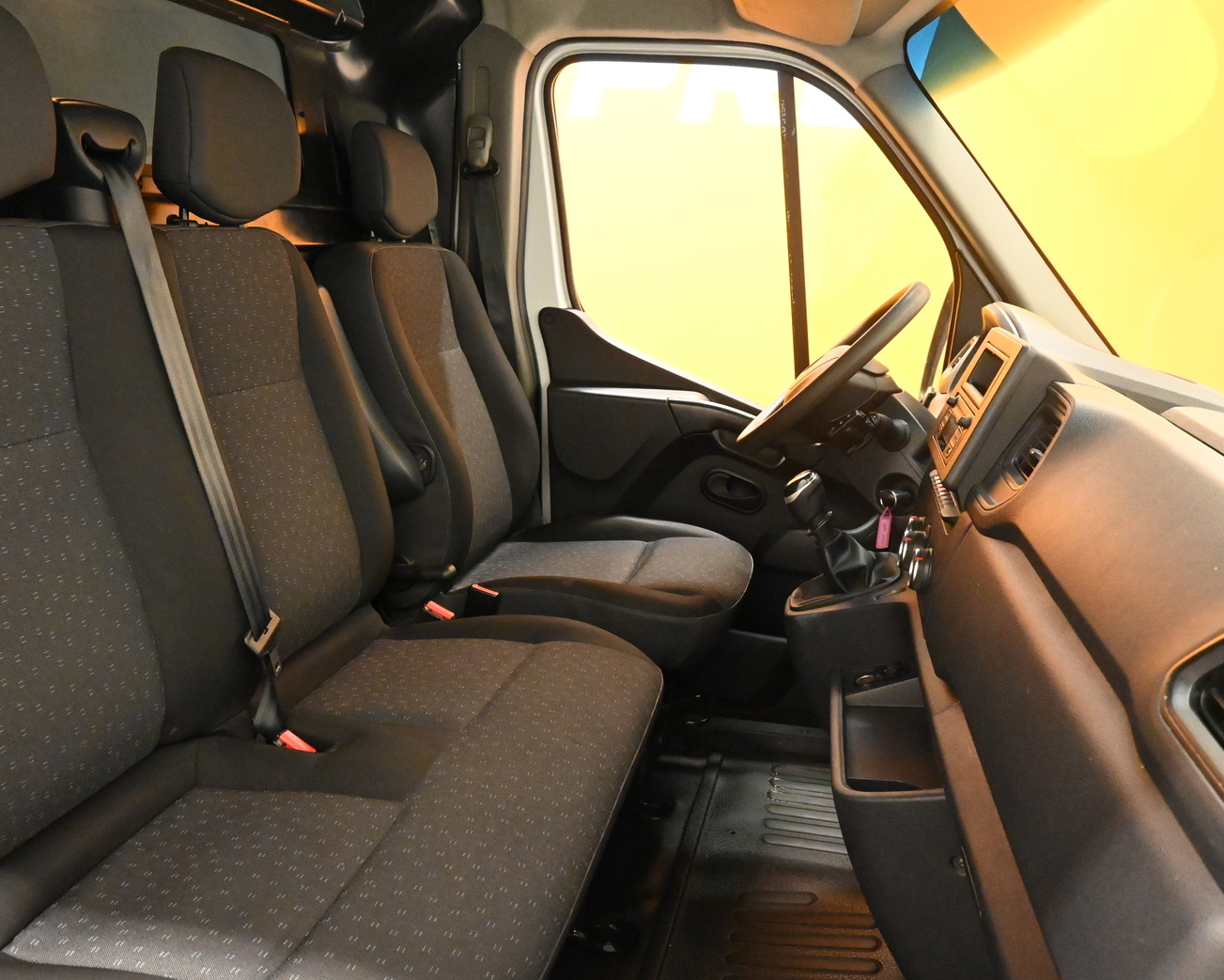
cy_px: 474
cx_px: 495
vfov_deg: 51.5
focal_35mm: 28
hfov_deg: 61.7
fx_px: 1015
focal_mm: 16
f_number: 7.1
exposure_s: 1/25
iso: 9000
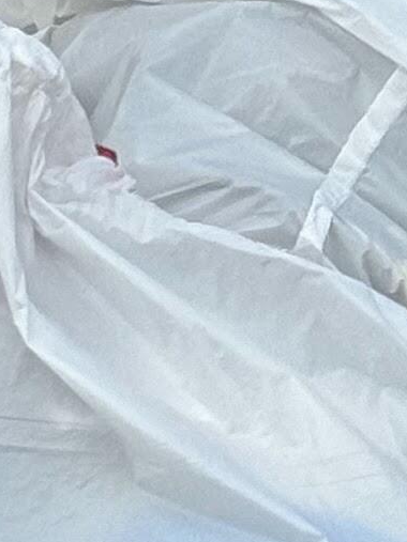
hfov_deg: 3.7
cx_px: -1196
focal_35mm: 382
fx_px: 5991
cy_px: -1024
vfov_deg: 5.0
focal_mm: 6.86
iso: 64
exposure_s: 1/1923
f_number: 1.78
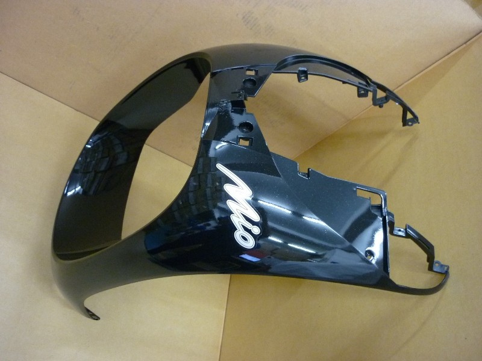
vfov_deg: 42.9
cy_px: 180
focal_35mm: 33
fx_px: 459
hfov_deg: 55.4
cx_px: 241
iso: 400
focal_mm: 5.5
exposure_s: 1/10
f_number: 2.8
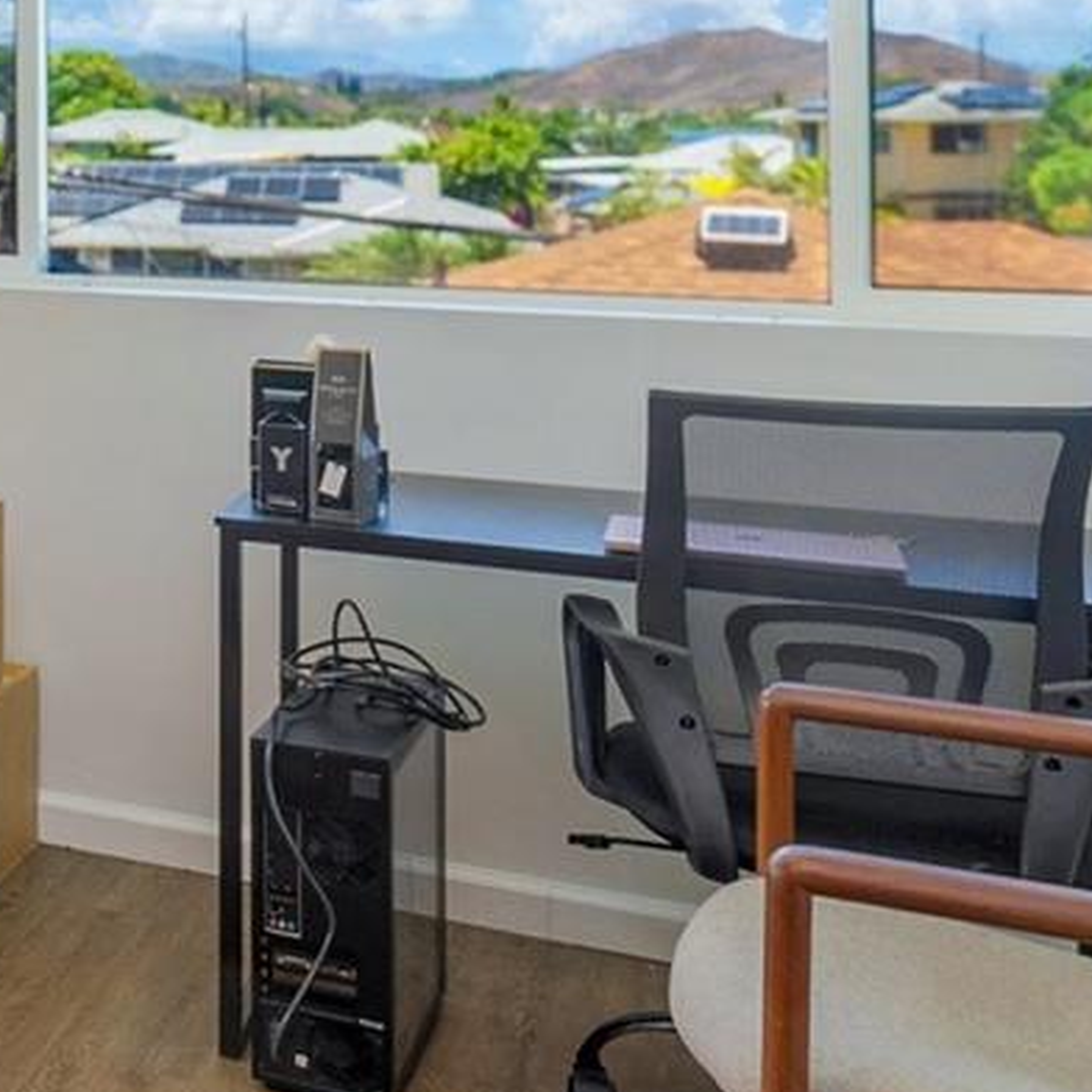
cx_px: -443
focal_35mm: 52
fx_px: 1856
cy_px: 167
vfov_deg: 31.6
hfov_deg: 26.2
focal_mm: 10
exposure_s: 1/25
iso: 100
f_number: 8
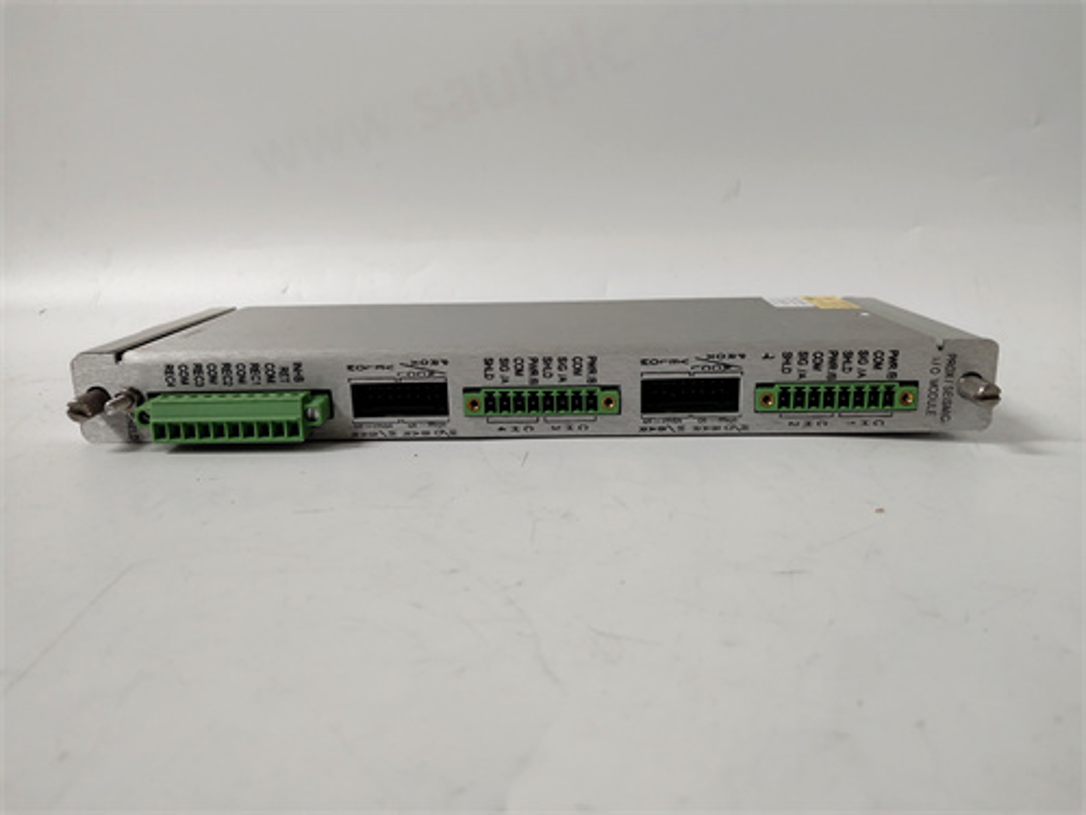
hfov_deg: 67.3
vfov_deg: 53.1
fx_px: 816
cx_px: 543
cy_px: 408
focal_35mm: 26
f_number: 2
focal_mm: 3.87
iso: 389
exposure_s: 1/50
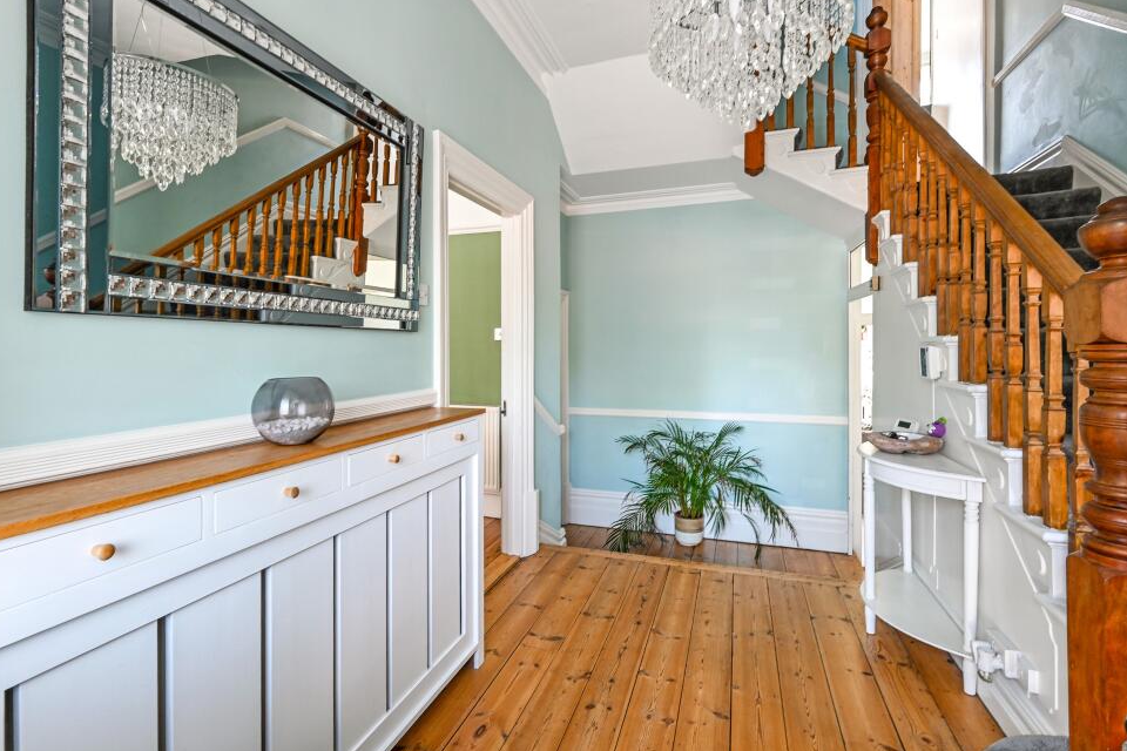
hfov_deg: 94.9
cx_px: 553
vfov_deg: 71.9
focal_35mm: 17
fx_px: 518
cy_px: 357
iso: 100
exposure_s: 1
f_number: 10
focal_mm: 15.5
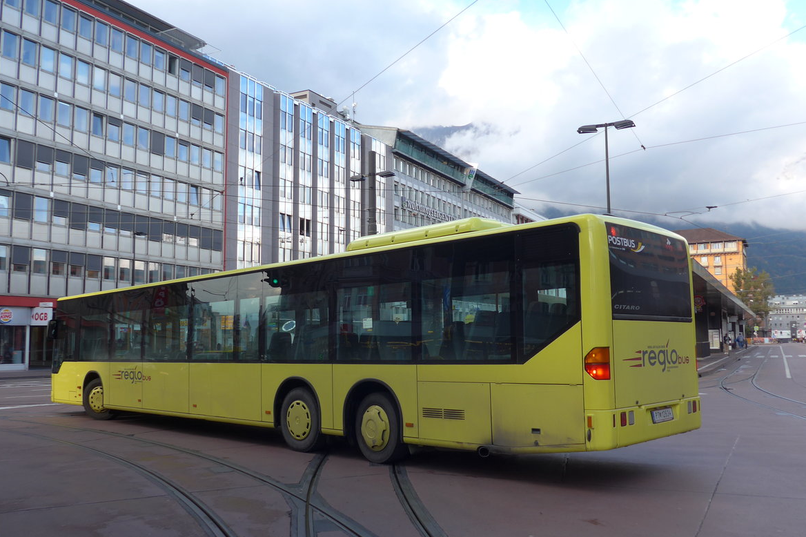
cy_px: 284
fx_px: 694
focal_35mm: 31
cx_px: 400
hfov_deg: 60.3
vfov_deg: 42.3
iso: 80
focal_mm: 6
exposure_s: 1/250
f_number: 2.8
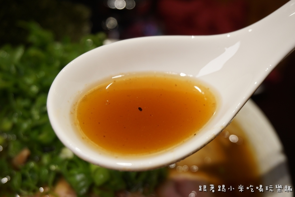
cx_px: 148
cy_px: 98
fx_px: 393
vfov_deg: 28.1
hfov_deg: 41.1
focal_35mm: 48
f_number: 5
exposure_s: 1/60
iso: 250
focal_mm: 32
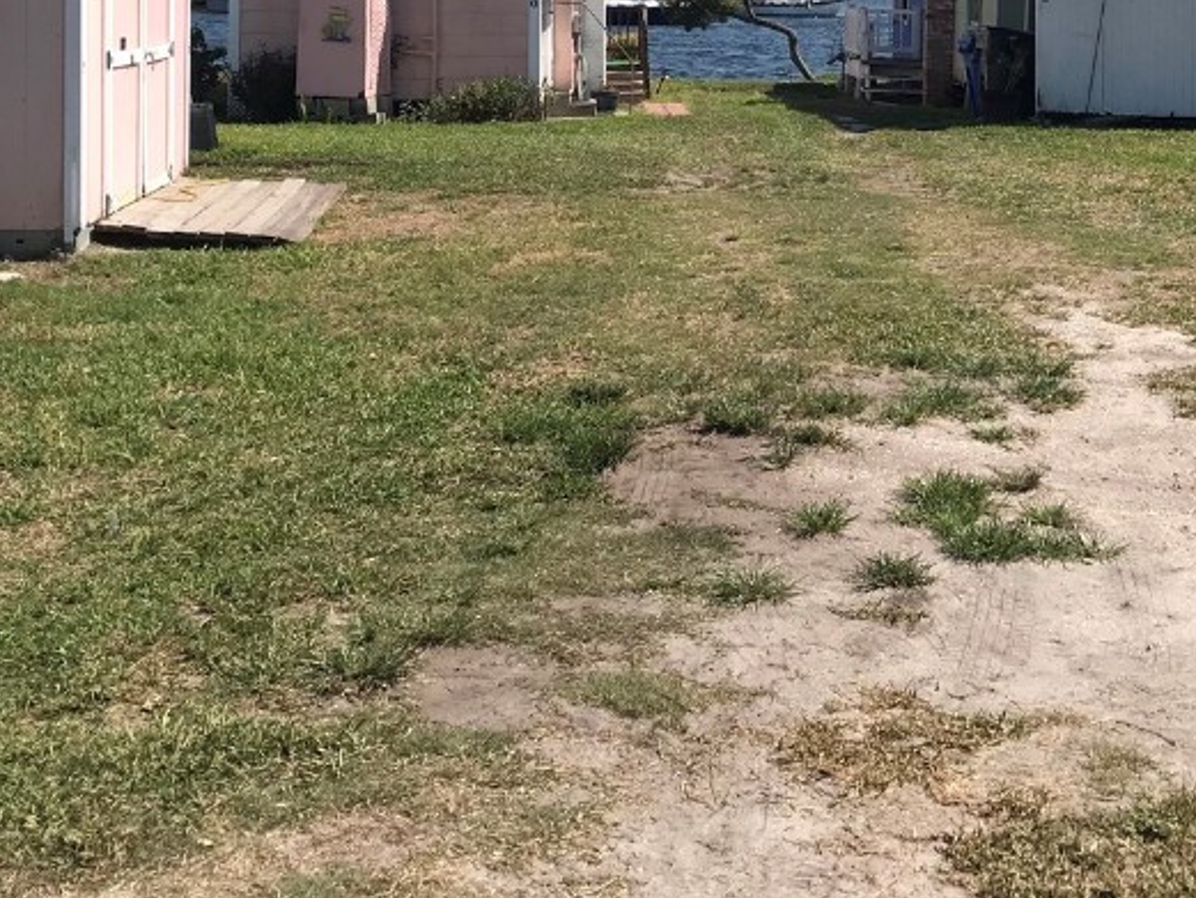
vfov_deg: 25.5
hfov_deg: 34.8
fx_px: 1901
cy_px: 37
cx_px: 707
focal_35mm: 55
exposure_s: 1/2994
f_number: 1.8
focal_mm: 3.99
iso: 20
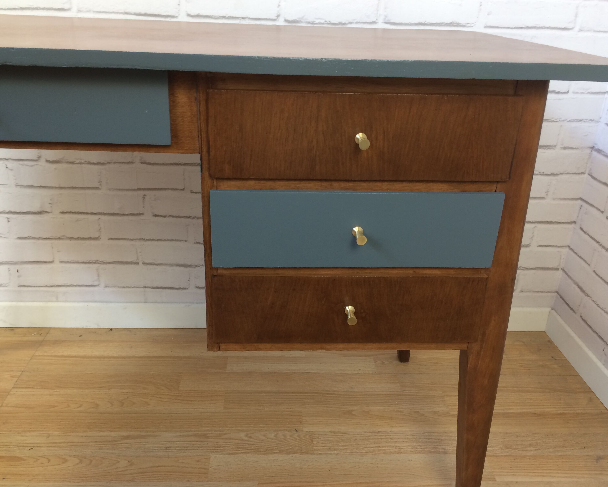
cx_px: 296
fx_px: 558
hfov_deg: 57.2
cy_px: 248
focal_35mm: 31
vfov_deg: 47.1
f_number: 2.2
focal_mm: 4.15
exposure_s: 1/33
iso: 100
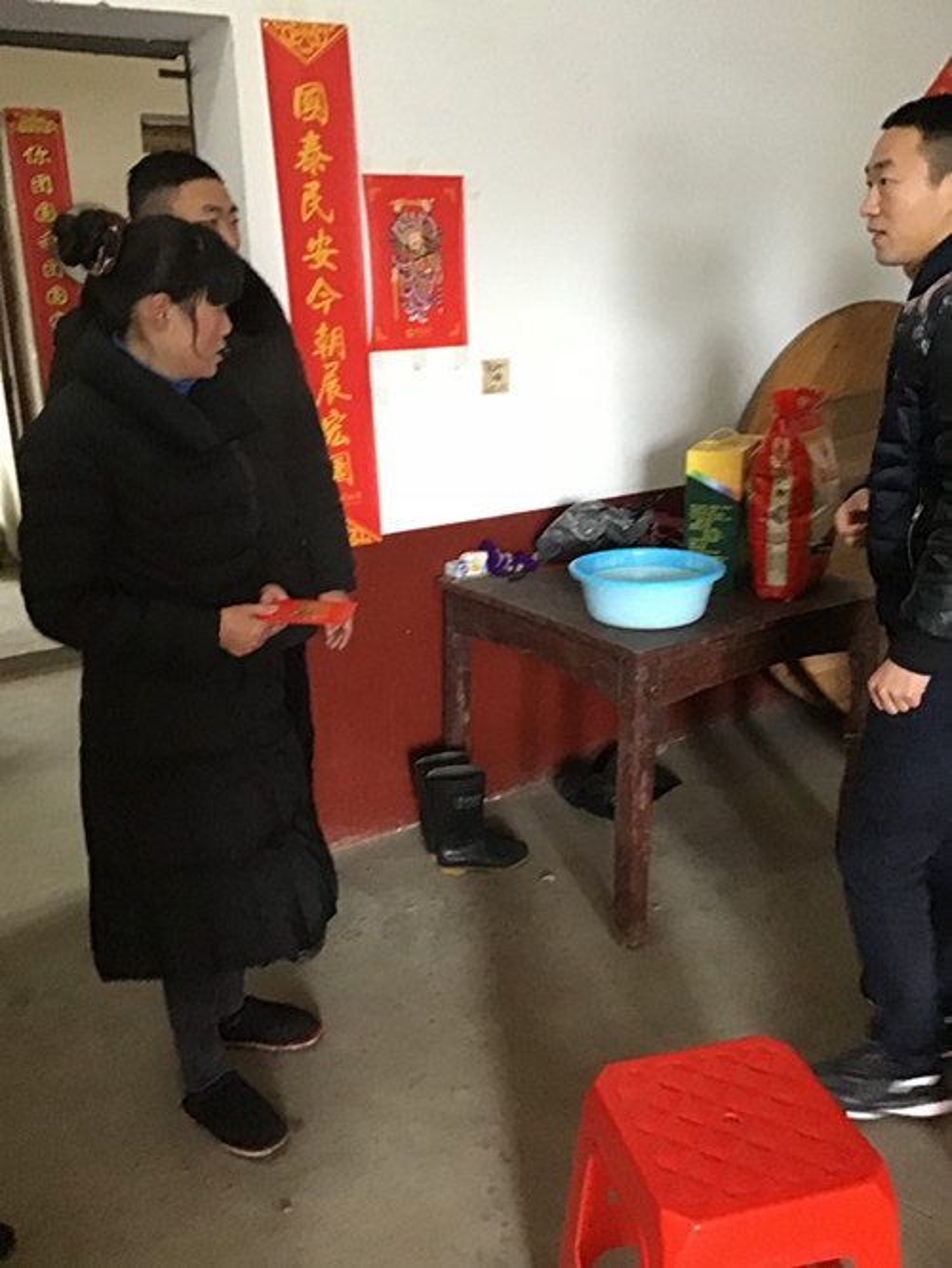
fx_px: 1136
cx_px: 476
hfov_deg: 45.5
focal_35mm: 31
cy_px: 634
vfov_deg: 58.3
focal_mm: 3.3
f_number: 2.4
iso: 320
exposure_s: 1/17
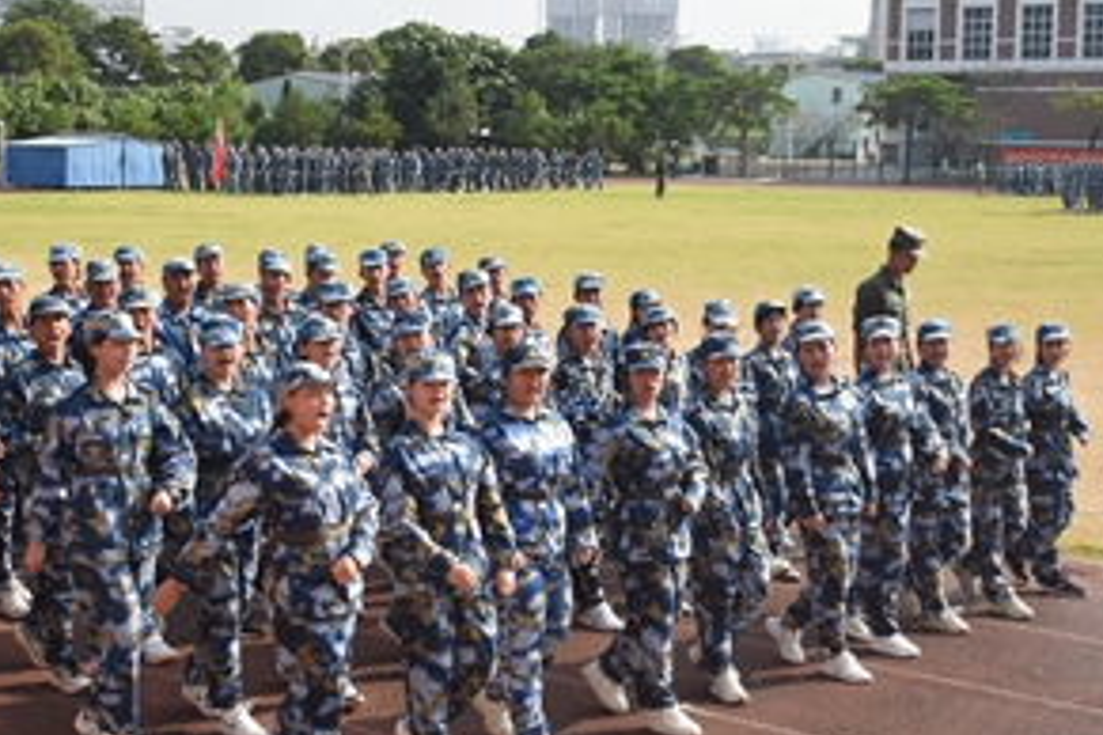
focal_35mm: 68
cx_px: 447
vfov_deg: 20.0
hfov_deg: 29.6
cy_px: 328
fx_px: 2083
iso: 1000
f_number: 3.8
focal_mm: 24
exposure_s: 1/6400
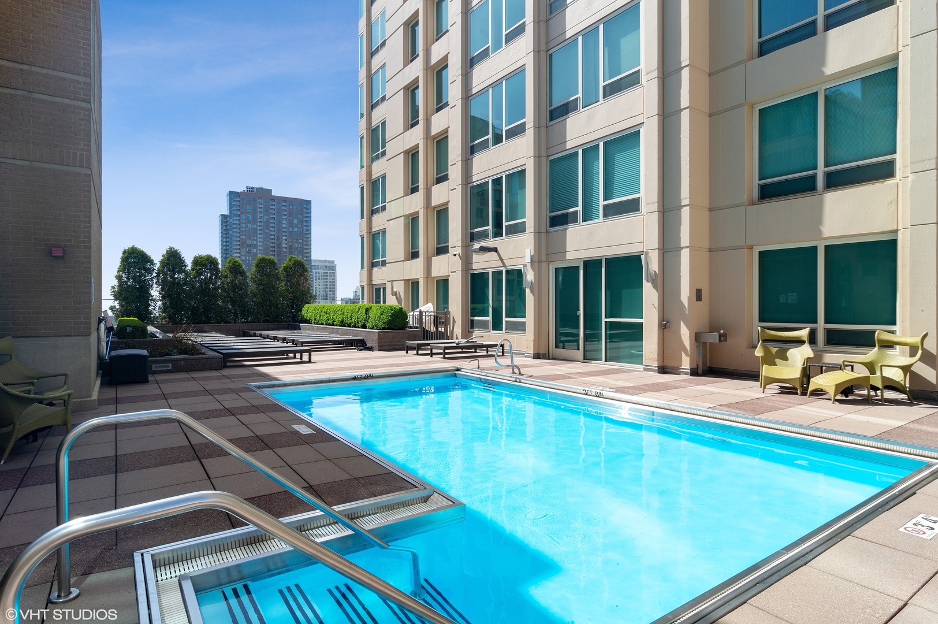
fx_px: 469
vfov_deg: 67.3
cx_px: 469
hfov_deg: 90.0
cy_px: 312
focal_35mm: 18
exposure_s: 1/250
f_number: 8
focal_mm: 12
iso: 200
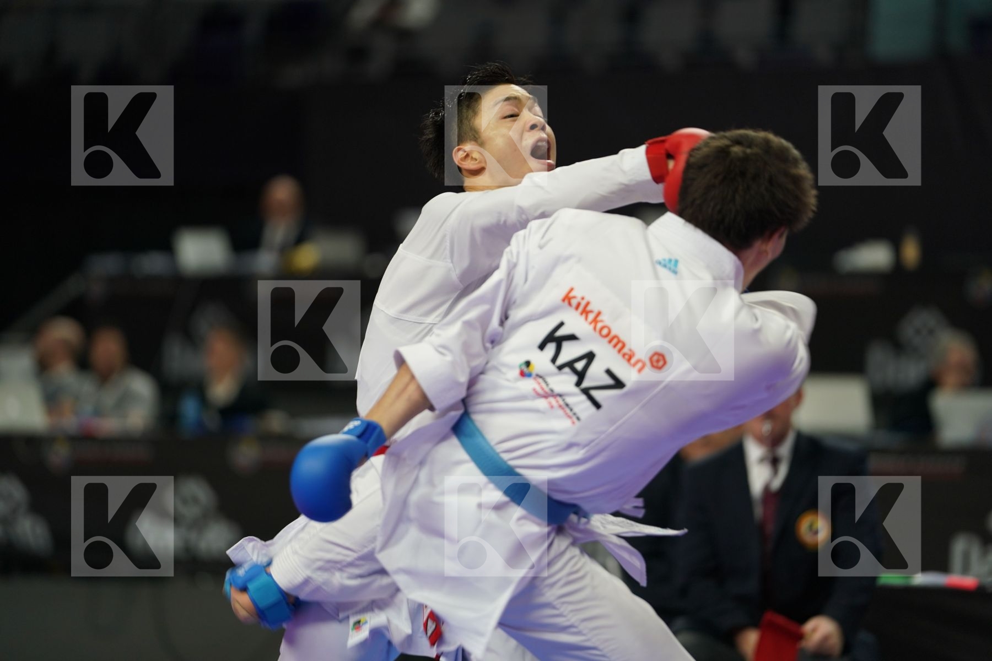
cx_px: 496
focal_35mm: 197
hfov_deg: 10.4
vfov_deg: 7.0
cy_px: 330
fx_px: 5428
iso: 400
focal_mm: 197
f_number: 2.8
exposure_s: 1/500
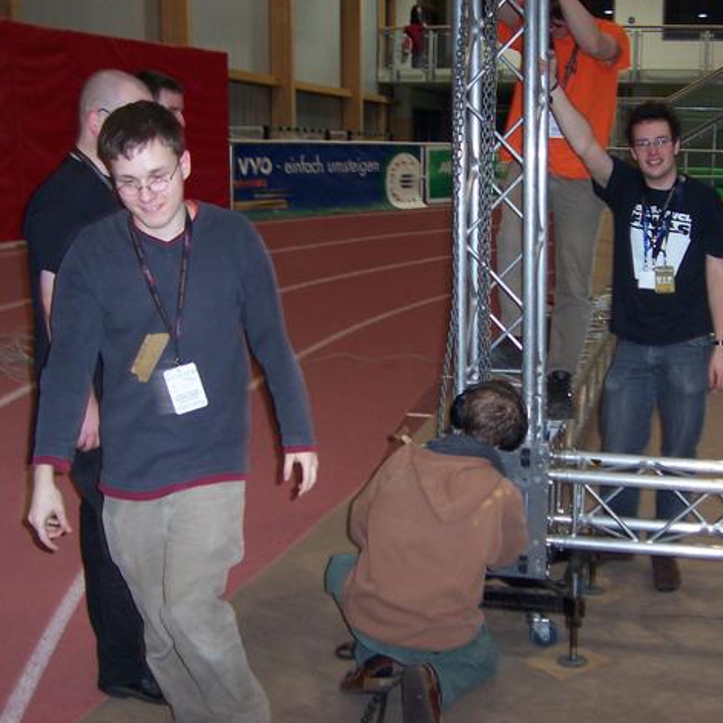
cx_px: 468
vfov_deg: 40.0
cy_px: 358
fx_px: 992
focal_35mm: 42
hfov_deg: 39.7
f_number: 2.8
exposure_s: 1/30
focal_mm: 5.6
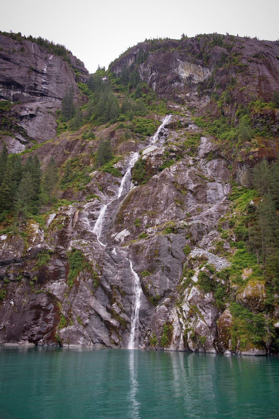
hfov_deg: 41.1
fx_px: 372
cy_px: 210
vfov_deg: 58.7
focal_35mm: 32
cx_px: 140
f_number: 5
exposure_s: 1/100
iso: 100
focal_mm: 32
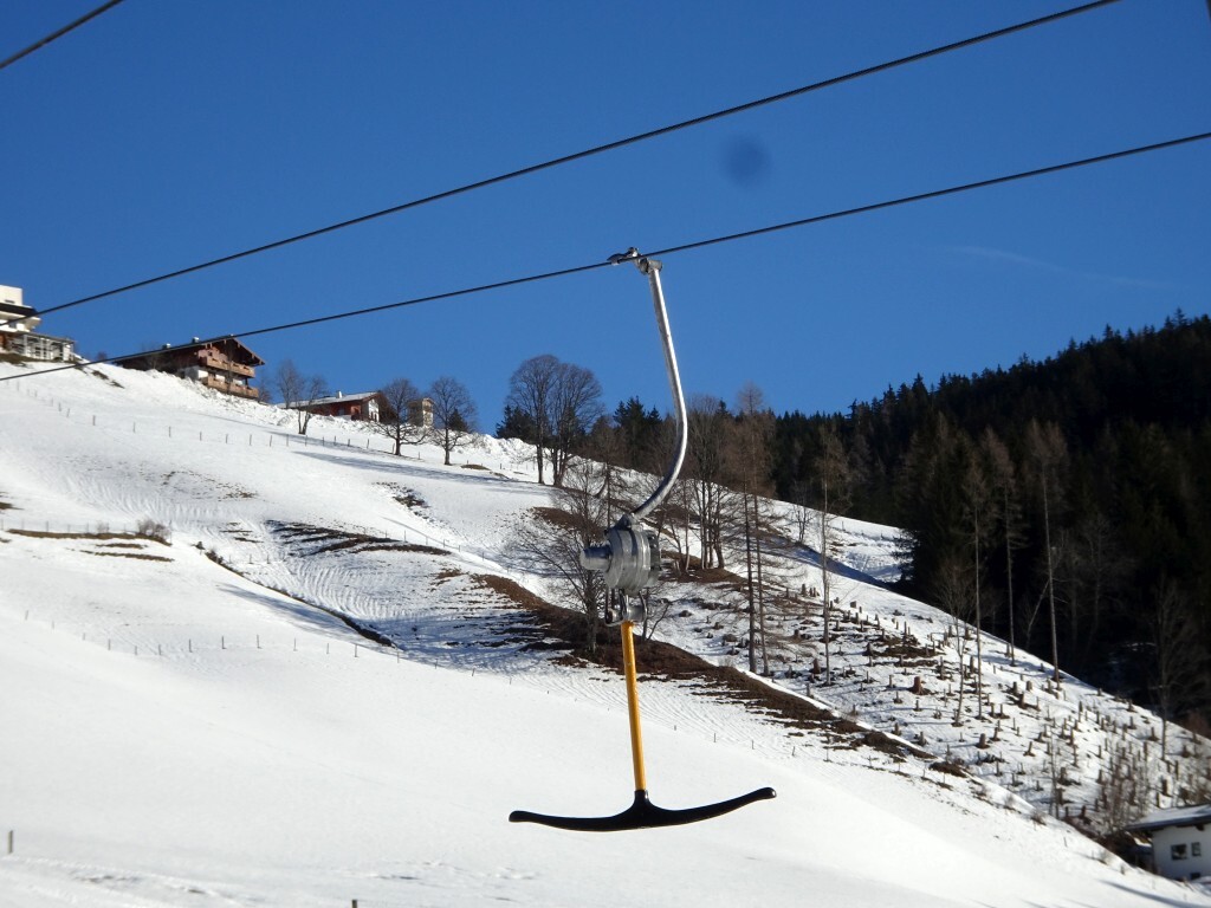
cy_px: 454
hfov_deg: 17.6
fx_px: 3918
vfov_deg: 13.2
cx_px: 606
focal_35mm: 112
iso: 80
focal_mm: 19.1
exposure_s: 1/640
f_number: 5.6
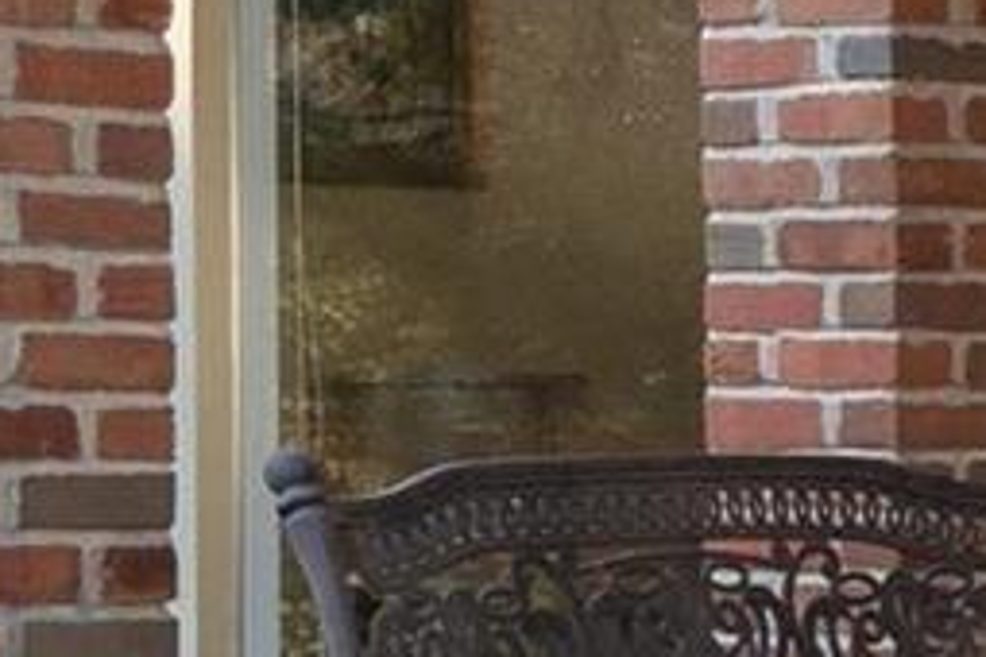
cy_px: 553
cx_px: 2552
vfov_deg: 6.1
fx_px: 6189
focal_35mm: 226
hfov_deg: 8.2
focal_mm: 18
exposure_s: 1/40
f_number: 4
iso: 400
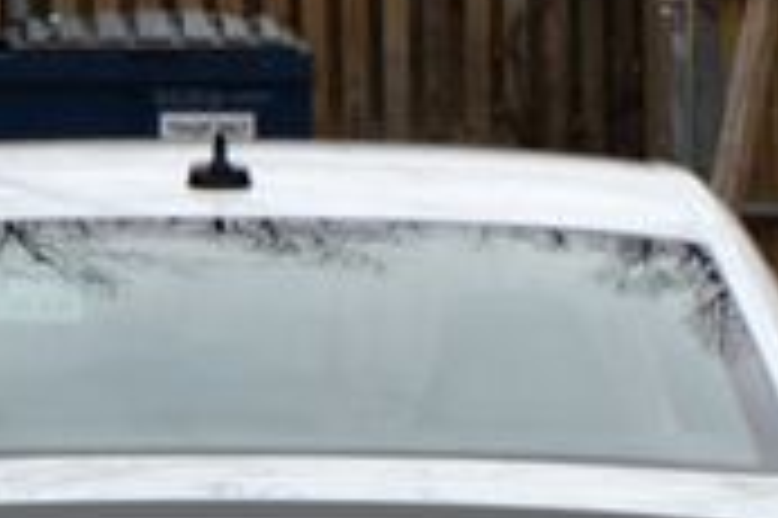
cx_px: 171
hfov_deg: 4.7
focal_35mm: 443
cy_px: 599
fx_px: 9564
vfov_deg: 3.1
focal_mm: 80
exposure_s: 1/250
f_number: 7.1
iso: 200
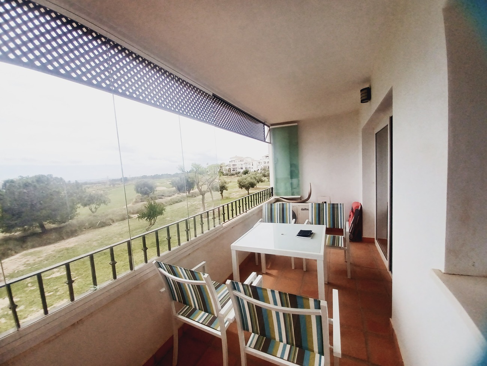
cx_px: 244
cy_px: 183
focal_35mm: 13
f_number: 2.2
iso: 40
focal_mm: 1.42
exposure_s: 1/996
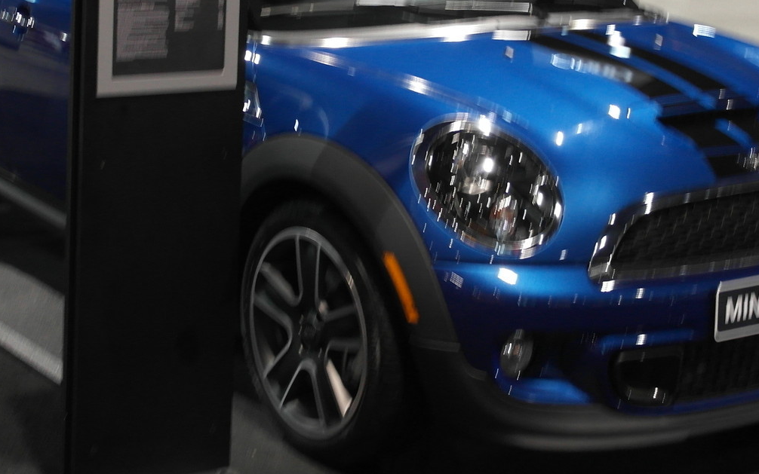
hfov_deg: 27.1
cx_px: 318
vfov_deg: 17.0
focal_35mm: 76
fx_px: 1572
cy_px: 67
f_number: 3.5
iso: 400
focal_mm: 20
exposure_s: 1/20
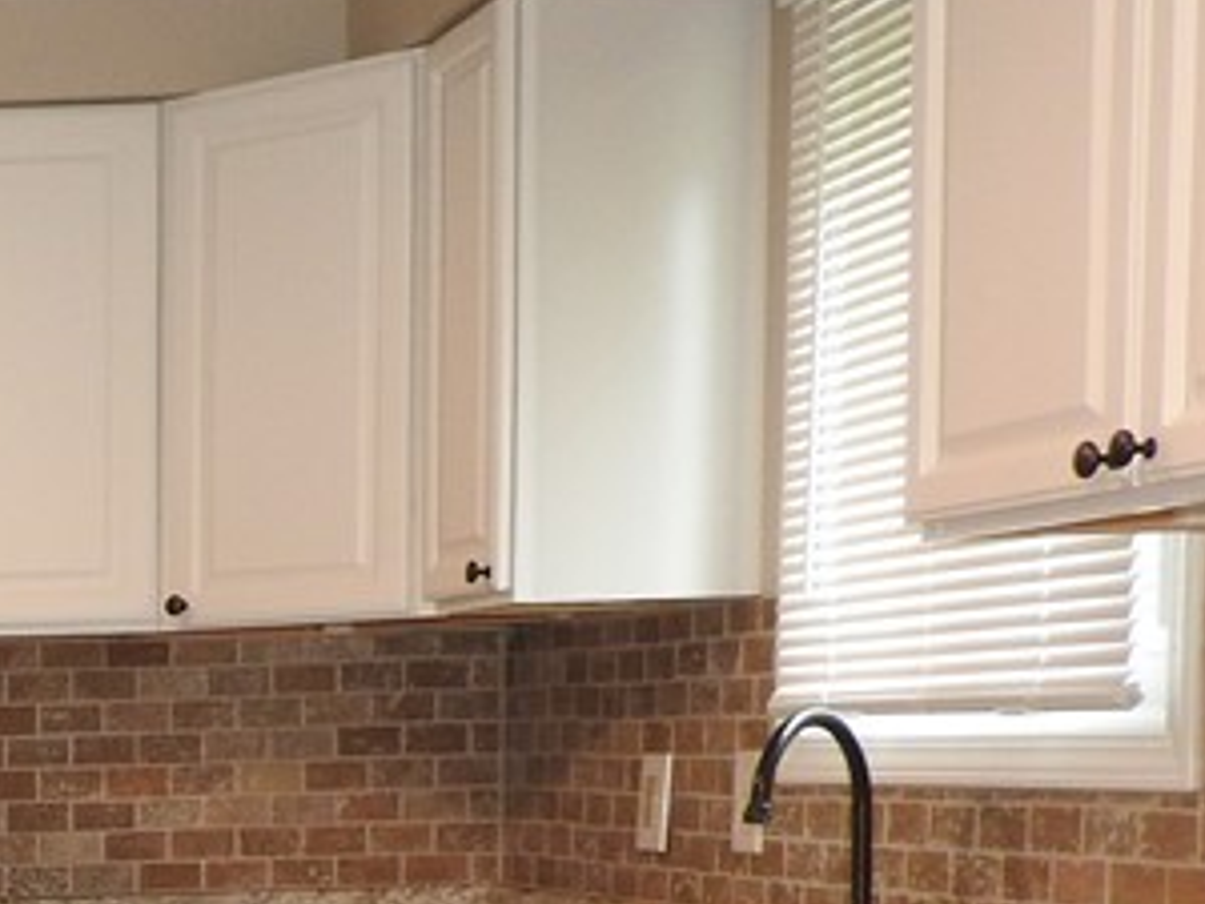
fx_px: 2854
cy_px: 1037
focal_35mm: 82
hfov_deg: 20.0
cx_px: -691
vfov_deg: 17.3
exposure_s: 1/30
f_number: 3.3
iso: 200
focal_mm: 4.3
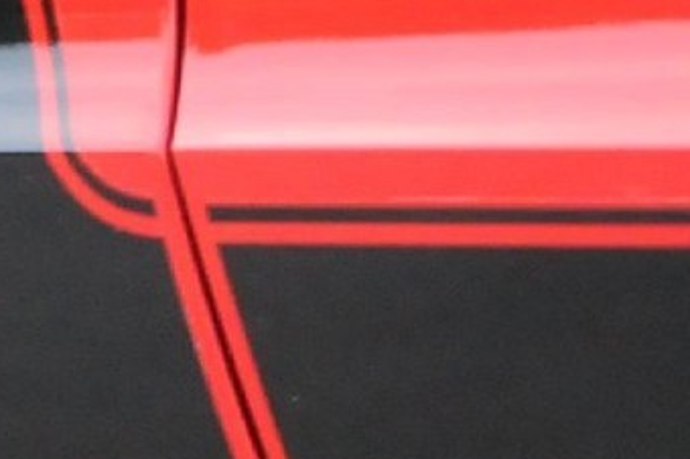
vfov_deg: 1.6
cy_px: 356
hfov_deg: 2.3
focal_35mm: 883
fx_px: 16908
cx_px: -1481
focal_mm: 80
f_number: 5.6
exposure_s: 1/30
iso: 2000
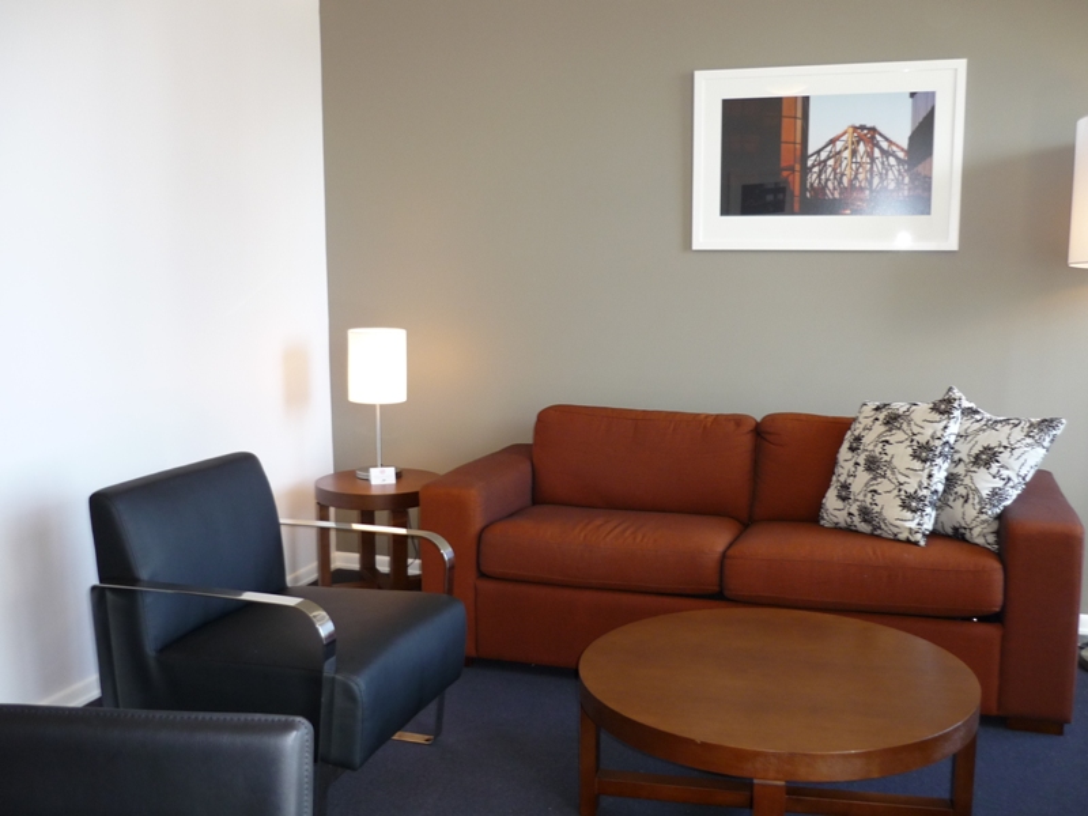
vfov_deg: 42.9
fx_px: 1037
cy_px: 408
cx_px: 544
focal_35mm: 33
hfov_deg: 55.4
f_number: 2.8
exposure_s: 1/30
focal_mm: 5.5
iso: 125
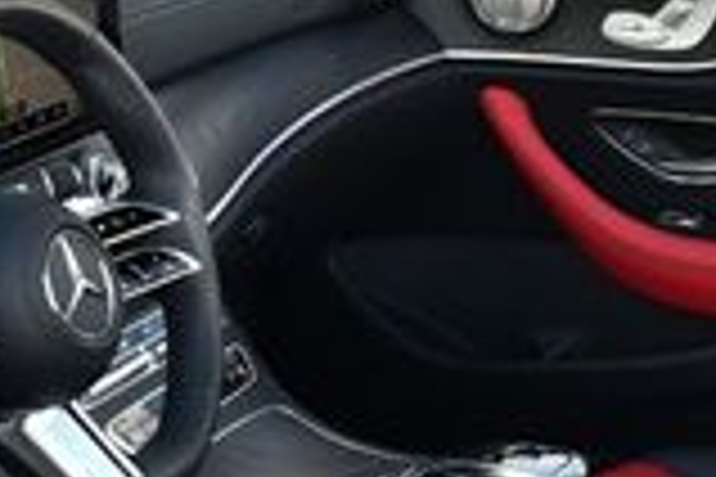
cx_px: 545
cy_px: 580
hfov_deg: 12.7
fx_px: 3202
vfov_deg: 8.4
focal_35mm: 161
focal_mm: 20
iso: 400
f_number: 5.6
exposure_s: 1/250
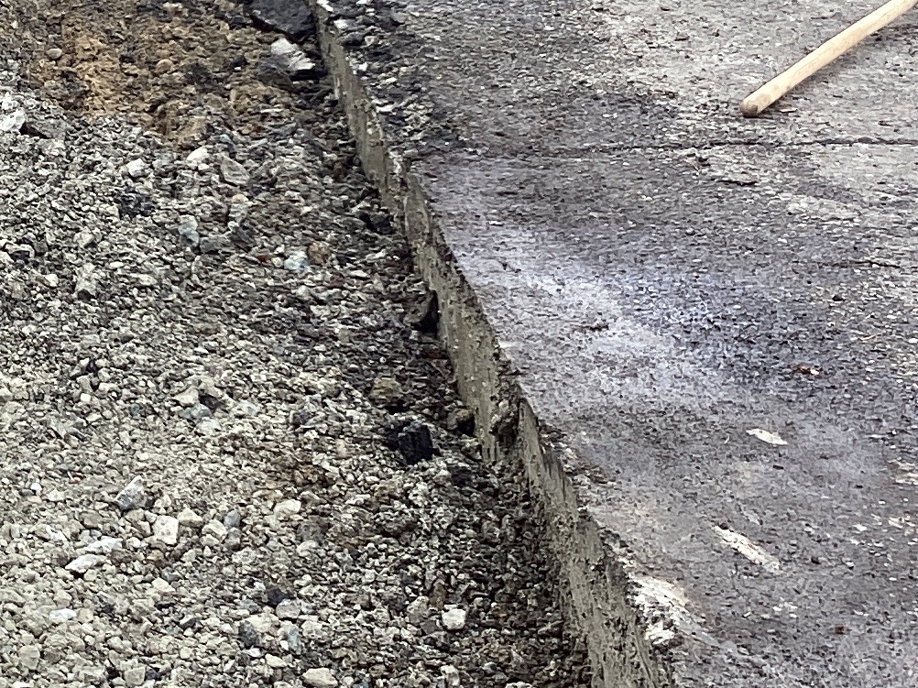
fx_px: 2678
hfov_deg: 19.0
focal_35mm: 101
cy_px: 109
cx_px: 27
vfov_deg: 14.5
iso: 25
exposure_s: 1/119
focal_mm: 3.3
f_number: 2.4
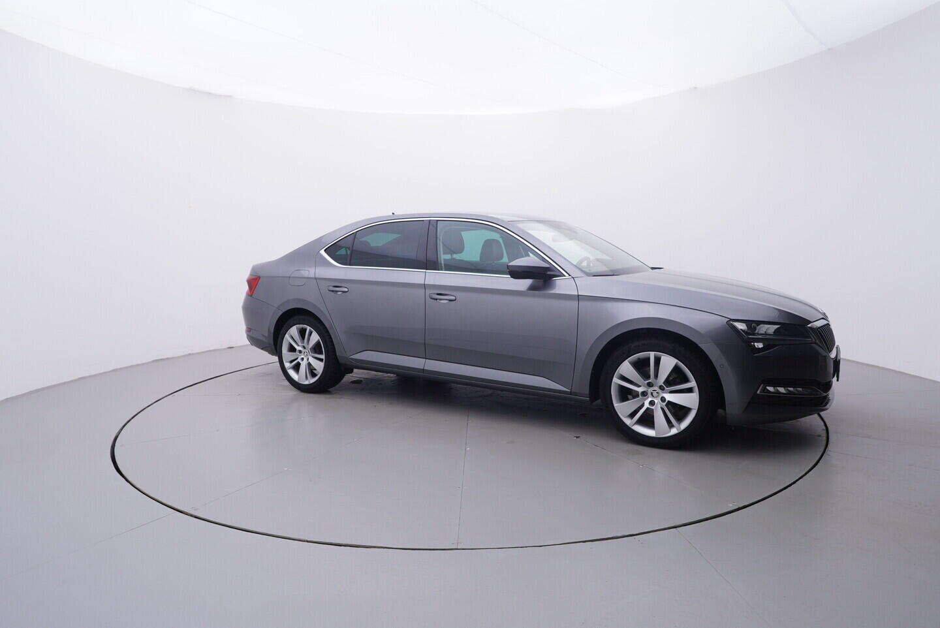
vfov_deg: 56.2
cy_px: 314
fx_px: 588
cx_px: 470
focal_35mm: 22
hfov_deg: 77.3
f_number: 5
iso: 200
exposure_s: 1/80
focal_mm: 15
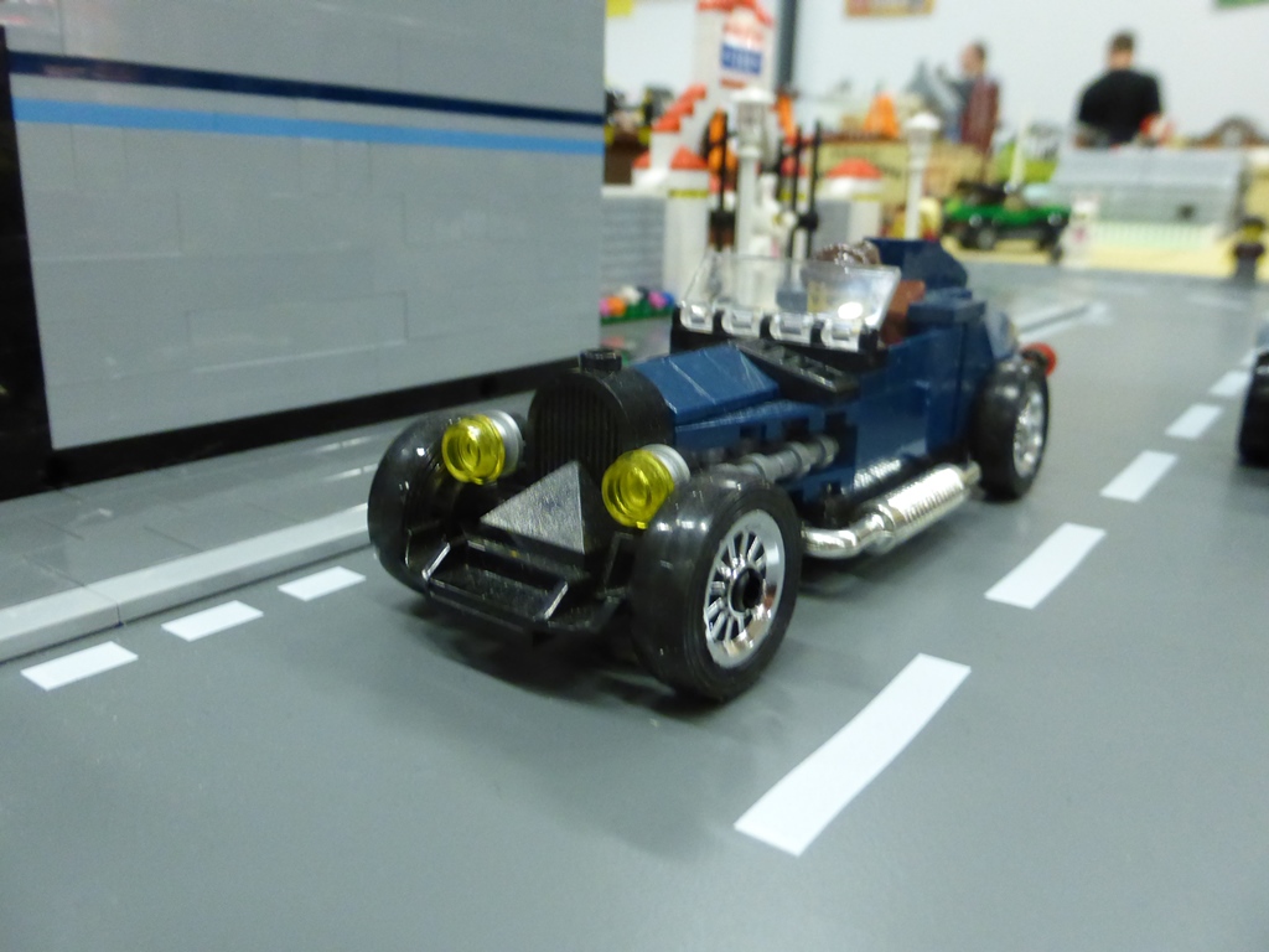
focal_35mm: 27
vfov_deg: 51.4
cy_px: 476
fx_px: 990
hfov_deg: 65.3
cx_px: 634
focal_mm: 4.8
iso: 800
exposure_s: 1/30
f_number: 3.4
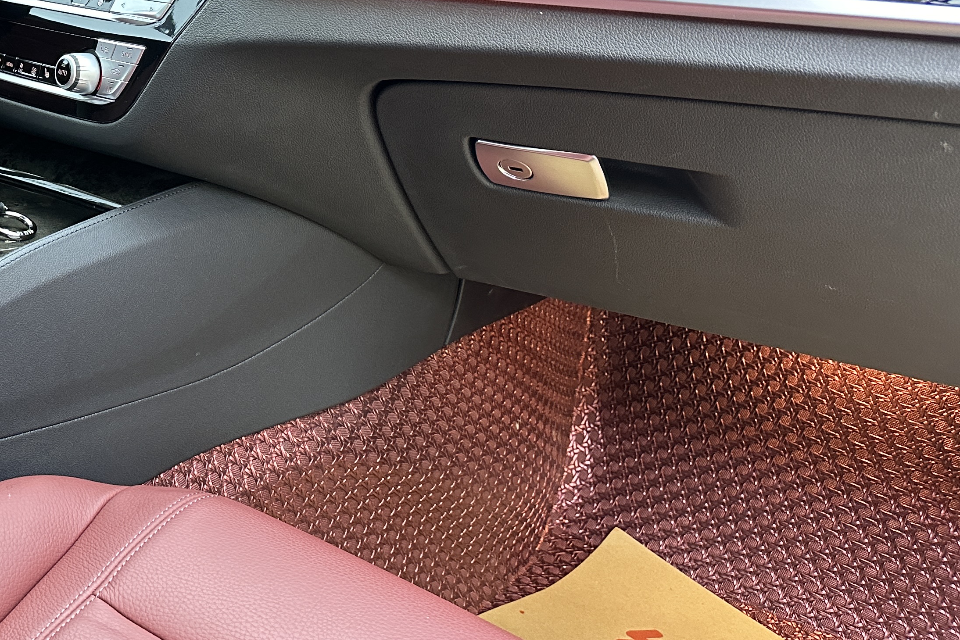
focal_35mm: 46
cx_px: 77
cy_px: 110
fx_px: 1227
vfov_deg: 28.5
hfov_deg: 39.3
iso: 500
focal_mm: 6.86
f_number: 1.78
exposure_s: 1/49
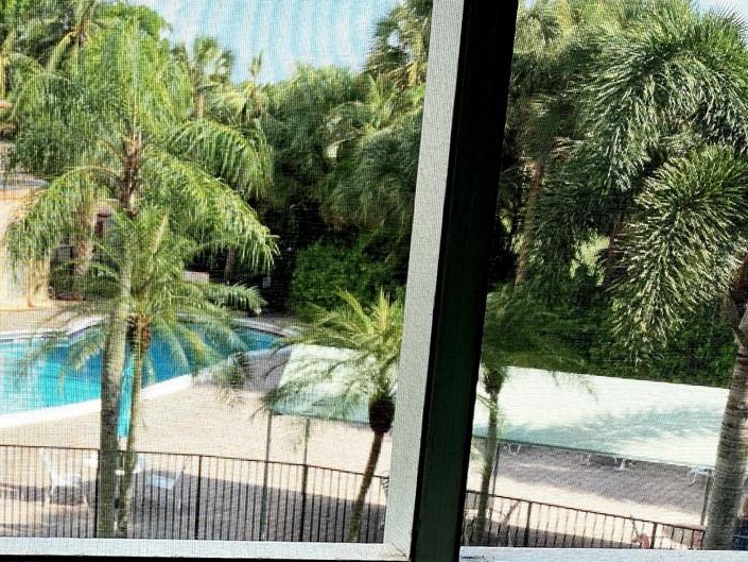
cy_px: 385
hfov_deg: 30.6
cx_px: 20
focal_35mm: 59
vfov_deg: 24.7
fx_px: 1275
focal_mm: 4.25
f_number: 1.8
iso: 32
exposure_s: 1/1379
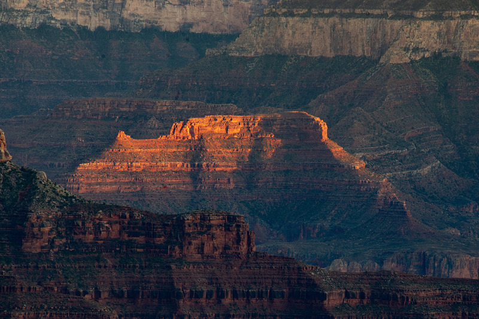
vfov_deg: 4.0
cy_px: 160
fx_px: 4587
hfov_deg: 6.0
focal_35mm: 345
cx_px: 240
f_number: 20
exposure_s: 1/6
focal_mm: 230
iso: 200
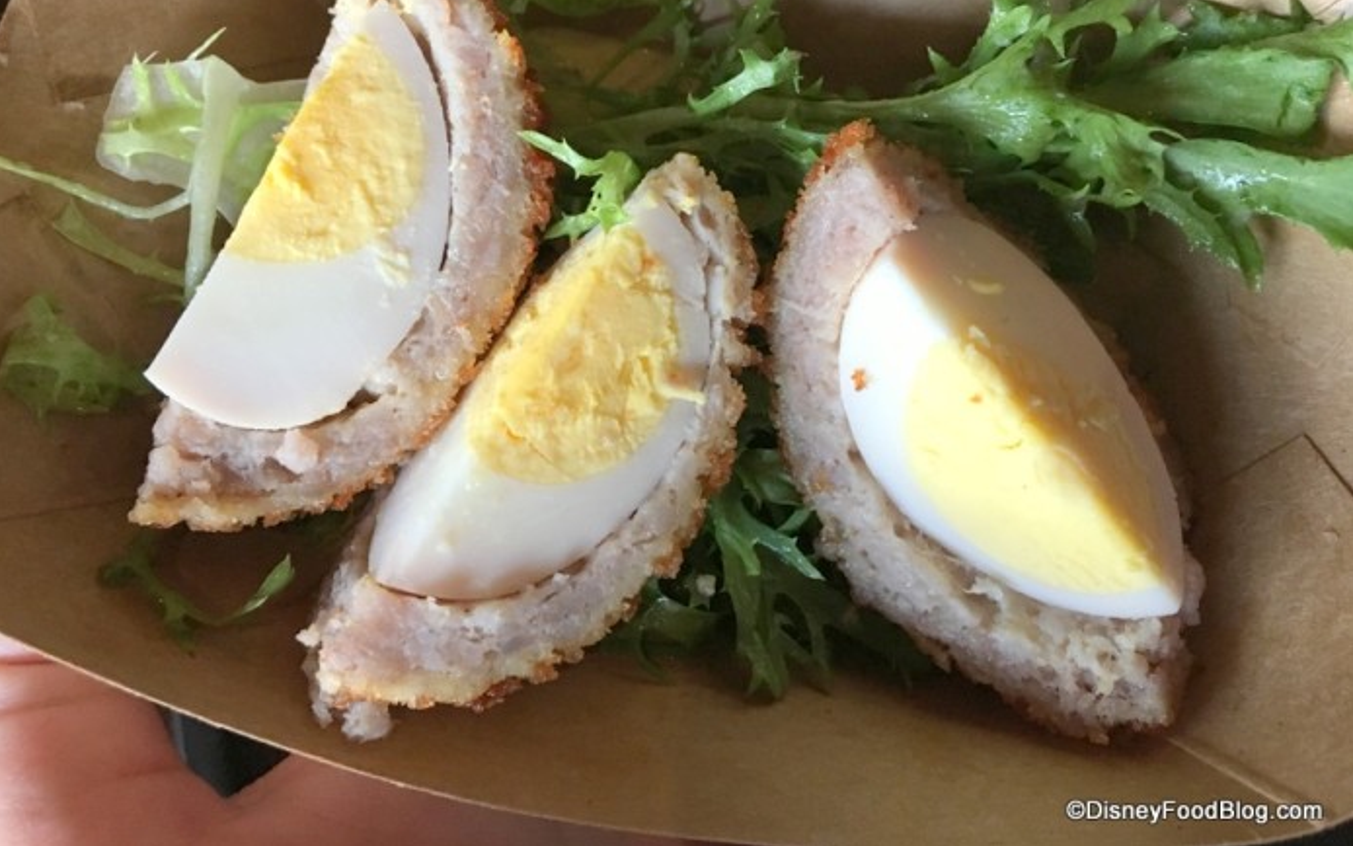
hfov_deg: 61.2
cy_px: 340
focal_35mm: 31
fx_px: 1143
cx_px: 675
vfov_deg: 40.4
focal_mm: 4.15
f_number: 2.2
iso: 160
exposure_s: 1/30
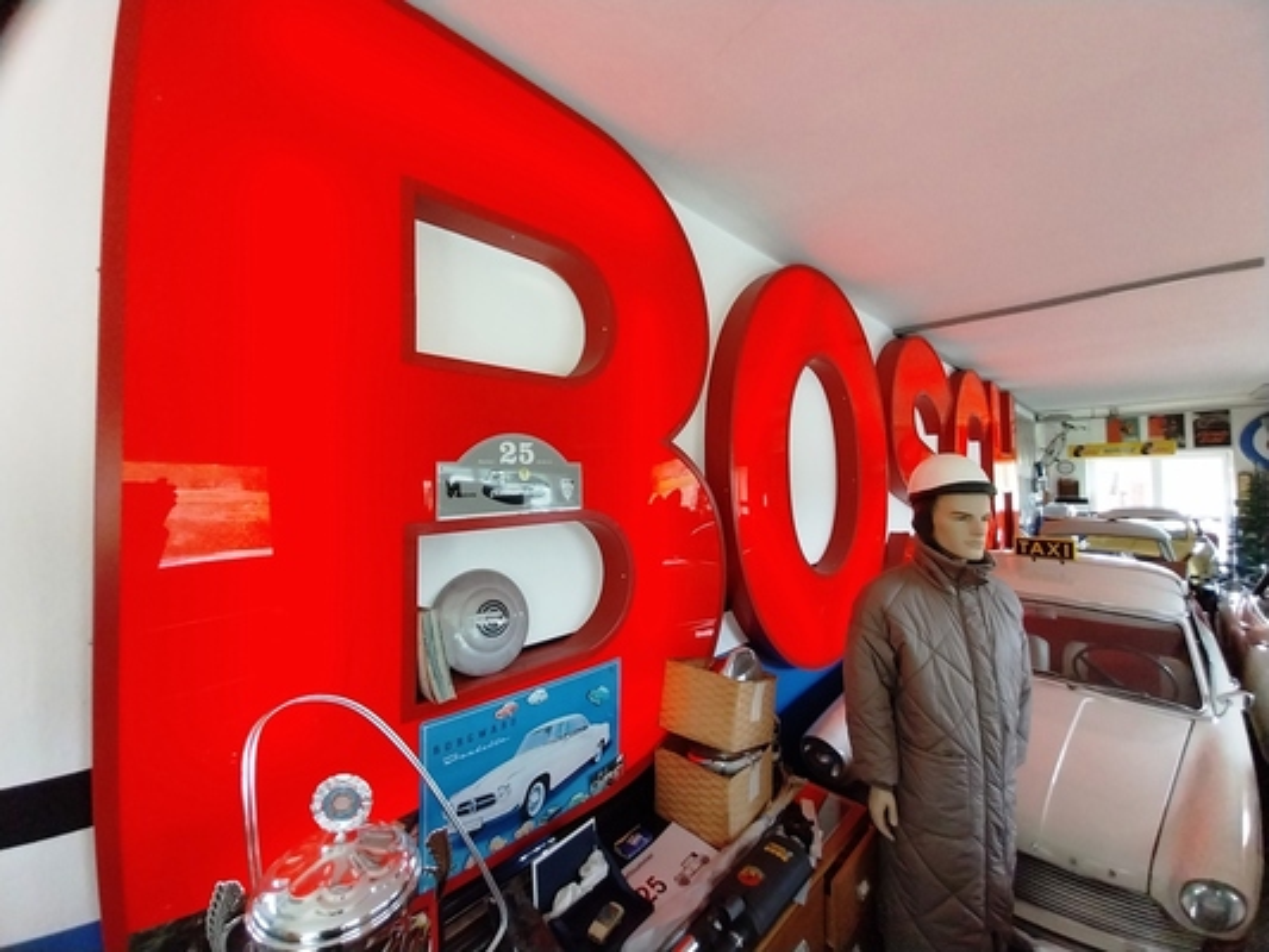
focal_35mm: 13
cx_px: 634
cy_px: 476
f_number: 2.2
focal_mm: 1.13
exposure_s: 1/50.1
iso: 200
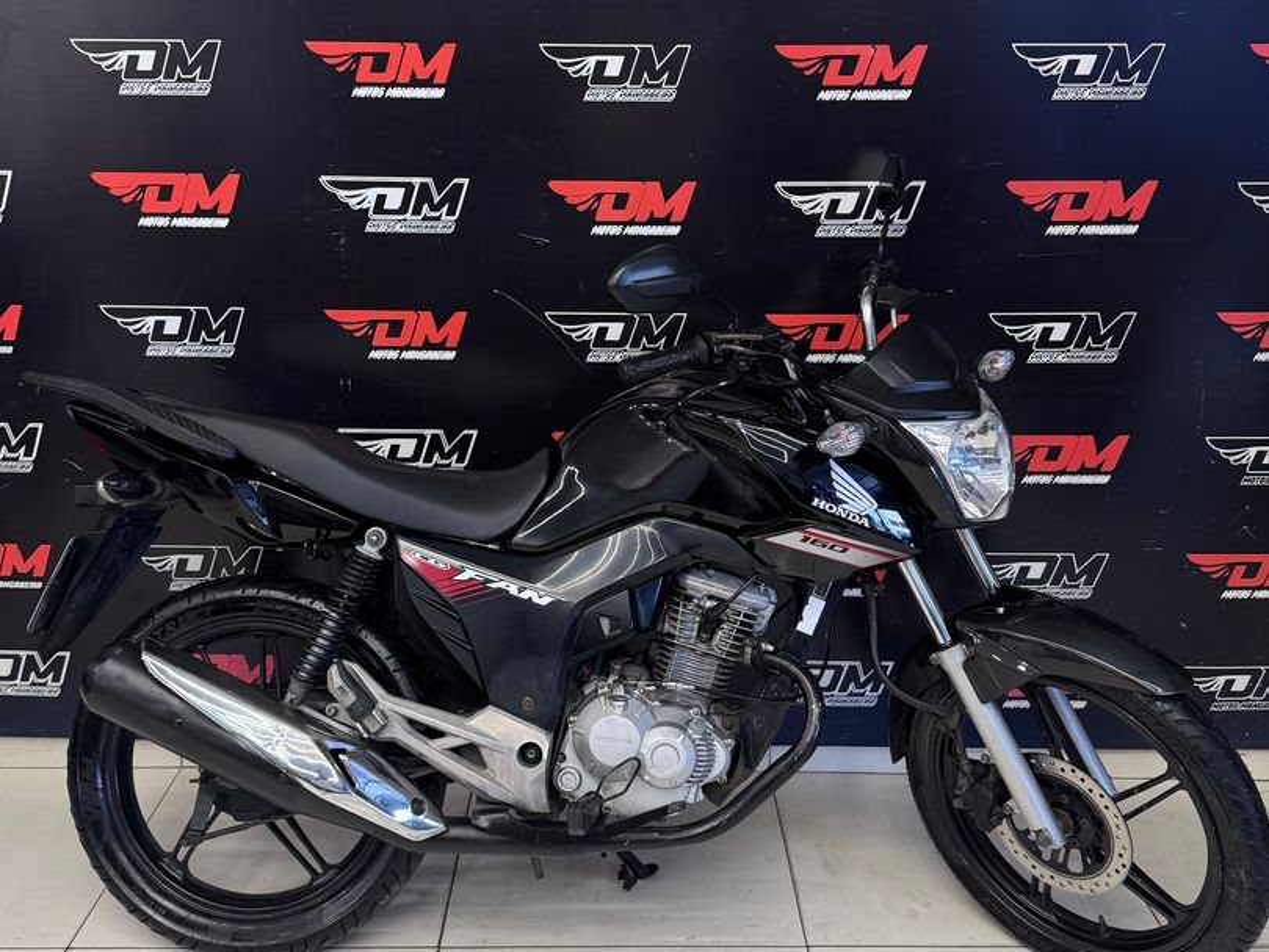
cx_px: 634
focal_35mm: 24
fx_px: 880
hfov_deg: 71.6
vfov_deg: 56.8
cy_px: 476
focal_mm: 6.76
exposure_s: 1/60
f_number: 1.78
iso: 200
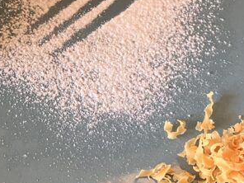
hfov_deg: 19.1
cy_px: 63
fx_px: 712
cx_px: 23
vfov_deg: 14.6
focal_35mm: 101
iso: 100
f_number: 1.8
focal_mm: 3.99
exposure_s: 1/60
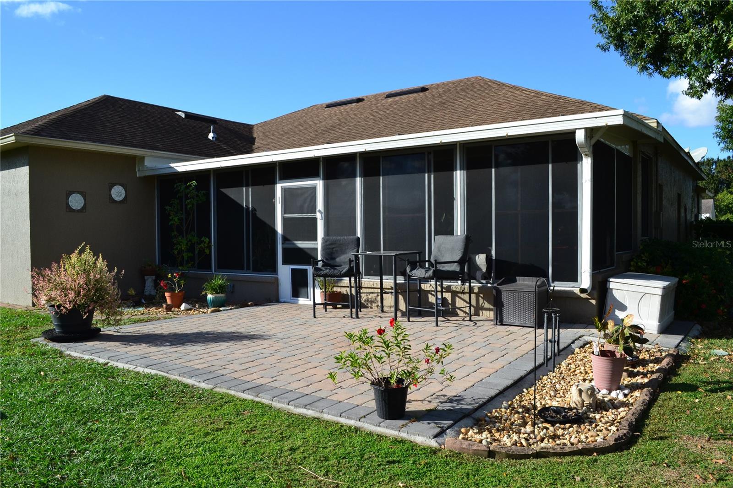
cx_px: 366
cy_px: 244
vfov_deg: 47.9
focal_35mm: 27
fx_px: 550
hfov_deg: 67.4
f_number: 11
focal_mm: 18
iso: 400
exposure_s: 1/320
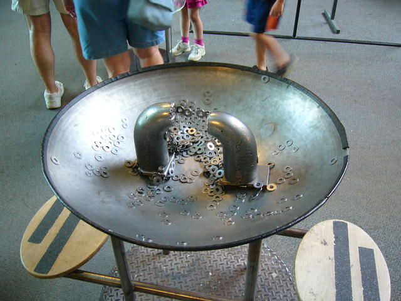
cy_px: 150
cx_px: 200
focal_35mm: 35
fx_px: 405
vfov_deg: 40.7
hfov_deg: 52.6
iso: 200
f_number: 2.8
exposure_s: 1/13
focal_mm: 5.8
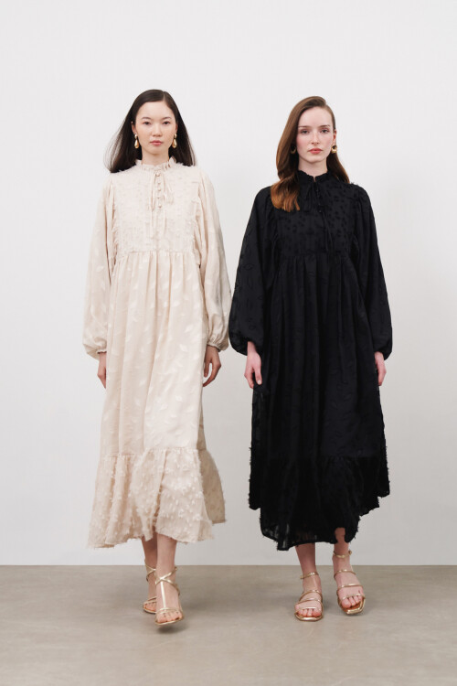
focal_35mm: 44
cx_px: 228
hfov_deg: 30.5
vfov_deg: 44.5
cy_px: 343
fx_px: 838
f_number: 4
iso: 640
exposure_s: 1/250
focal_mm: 44
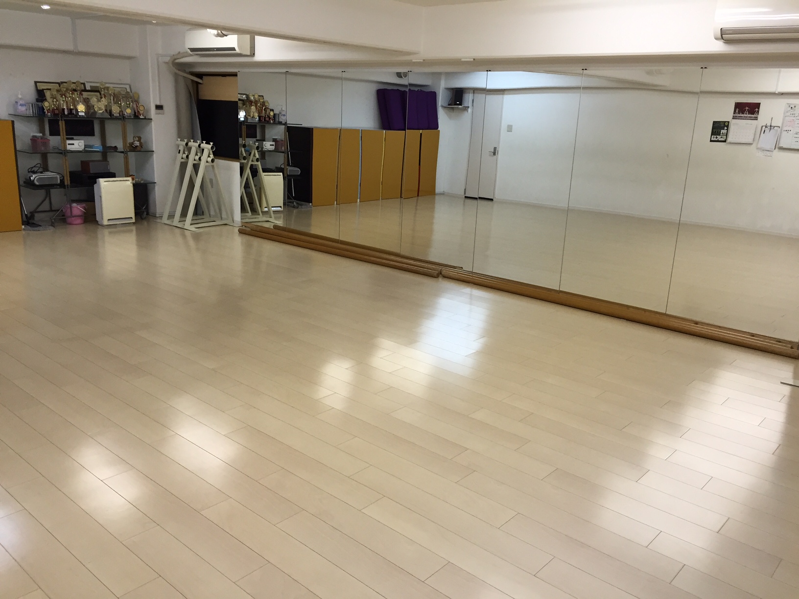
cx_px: 400
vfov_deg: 48.2
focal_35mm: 29
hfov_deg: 61.7
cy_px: 300
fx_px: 669
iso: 50
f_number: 2.2
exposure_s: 1/33
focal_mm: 4.15
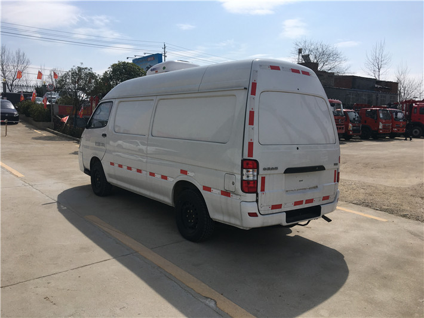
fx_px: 355
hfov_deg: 61.7
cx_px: 212
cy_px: 159
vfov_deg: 48.2
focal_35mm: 29
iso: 25
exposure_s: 1/2653
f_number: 2.2
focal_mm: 4.15
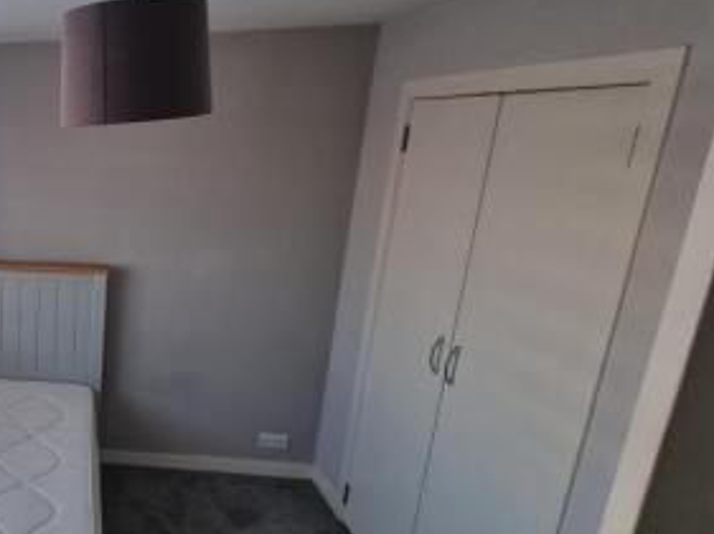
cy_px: 296
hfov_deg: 50.5
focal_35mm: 27
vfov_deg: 51.2
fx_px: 556
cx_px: -24
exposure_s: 1/50
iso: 80
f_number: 2.2
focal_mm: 2.2
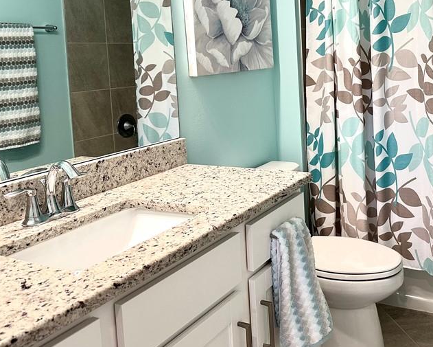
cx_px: 308
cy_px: 97
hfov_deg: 46.7
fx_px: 487
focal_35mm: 38
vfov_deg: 38.4
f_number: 1.78
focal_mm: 6.86
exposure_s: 1/120
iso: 200
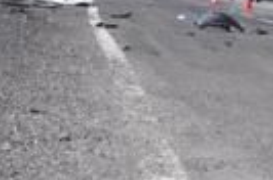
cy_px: 230
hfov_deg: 6.3
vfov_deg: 4.2
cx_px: 388
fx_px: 2462
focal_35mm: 325
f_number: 10
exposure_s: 1/400
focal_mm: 45
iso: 200
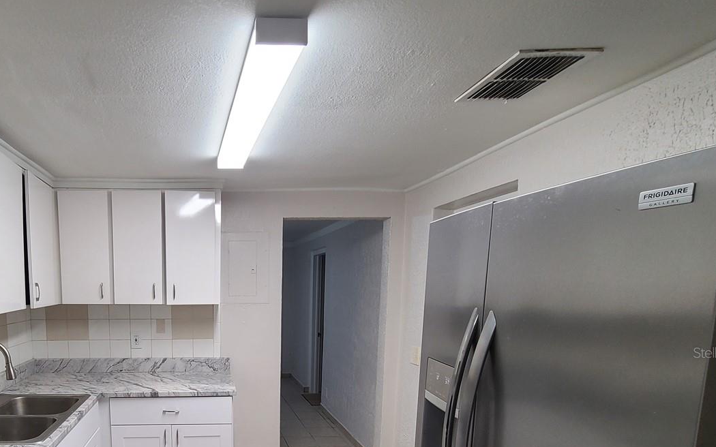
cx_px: 212
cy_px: 352
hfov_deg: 78.3
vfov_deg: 53.7
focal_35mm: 21
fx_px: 410
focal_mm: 2.2
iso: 160
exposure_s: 1/60
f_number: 2.2
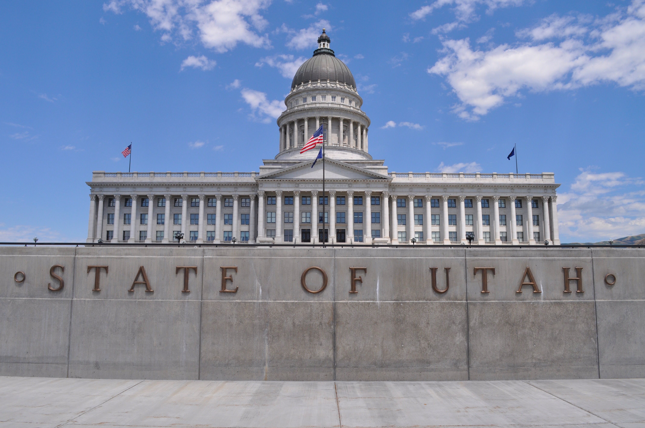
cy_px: 214
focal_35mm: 30
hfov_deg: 62.0
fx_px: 537
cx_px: 322
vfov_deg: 43.5
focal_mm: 20
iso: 200
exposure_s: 1/500
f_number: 11
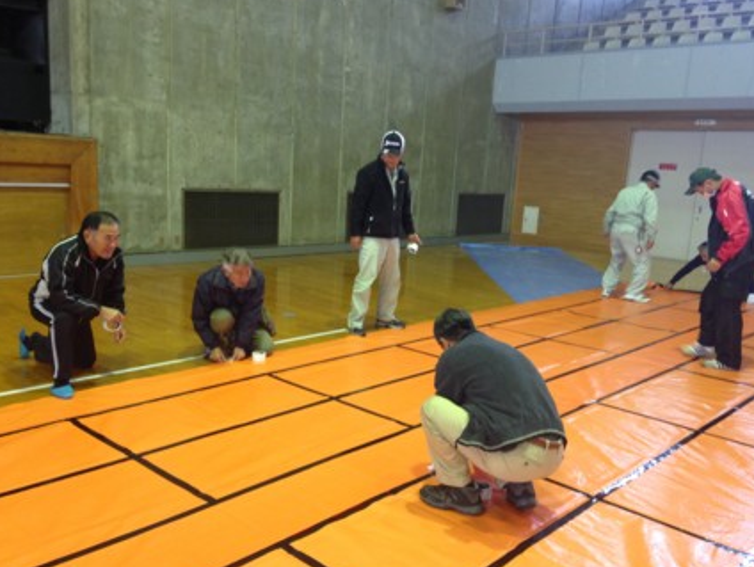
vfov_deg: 40.8
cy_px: 291
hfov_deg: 52.6
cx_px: 393
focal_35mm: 35
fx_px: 763
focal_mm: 4.12
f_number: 2.4
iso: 160
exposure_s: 1/20
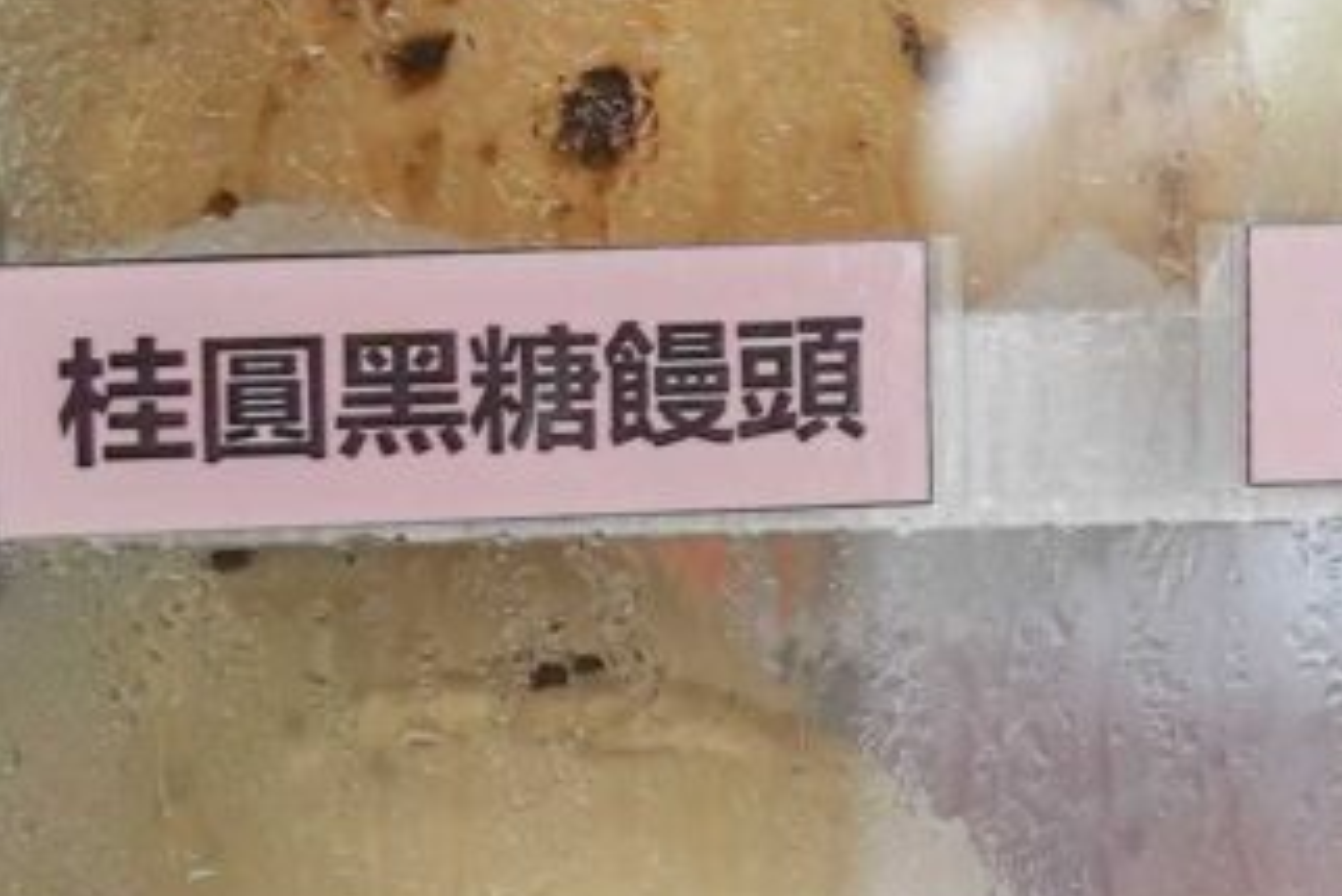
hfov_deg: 7.0
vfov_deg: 4.9
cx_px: 3192
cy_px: 306
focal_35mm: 278
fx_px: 10367
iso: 250
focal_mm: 35
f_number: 5
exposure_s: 1/40
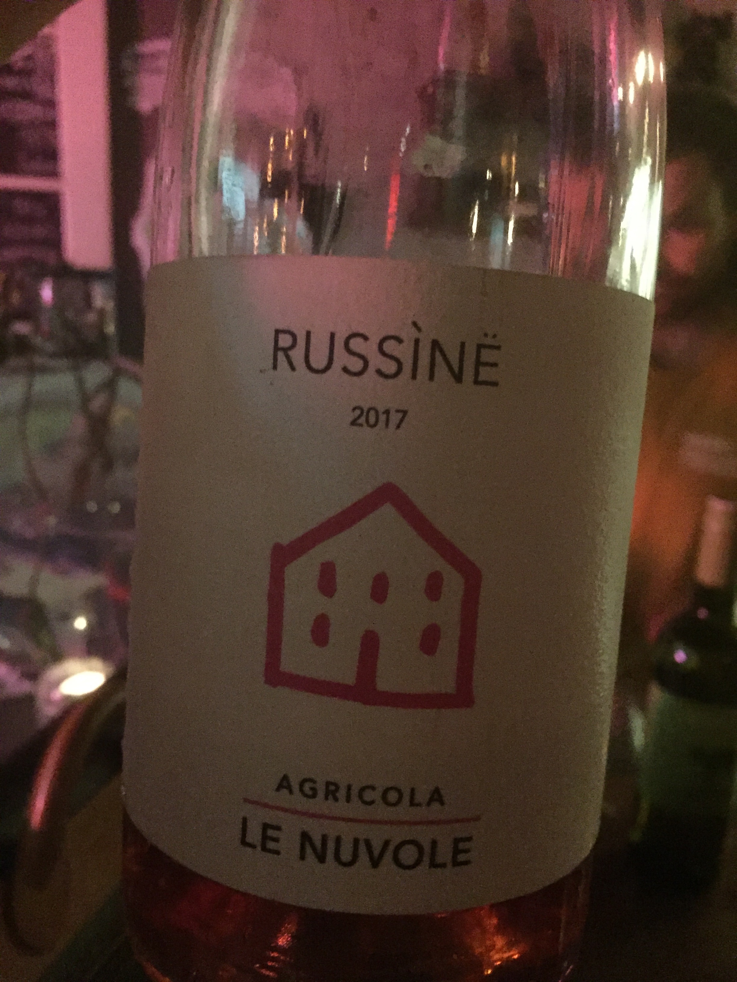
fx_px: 823
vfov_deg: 61.7
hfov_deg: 48.2
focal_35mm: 29
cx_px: 368
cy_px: 491
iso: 1600
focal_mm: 4.15
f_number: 2.2
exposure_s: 1/15
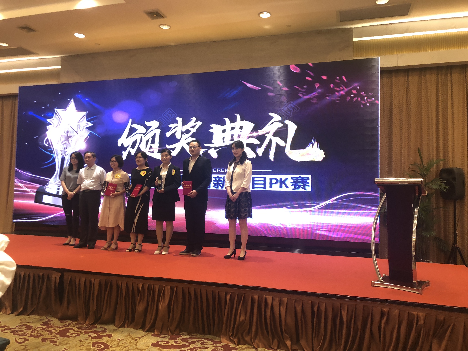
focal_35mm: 28
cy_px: 176
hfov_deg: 63.4
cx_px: 234
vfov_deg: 49.7
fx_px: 379
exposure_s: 1/15
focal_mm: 4
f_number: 1.8
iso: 64
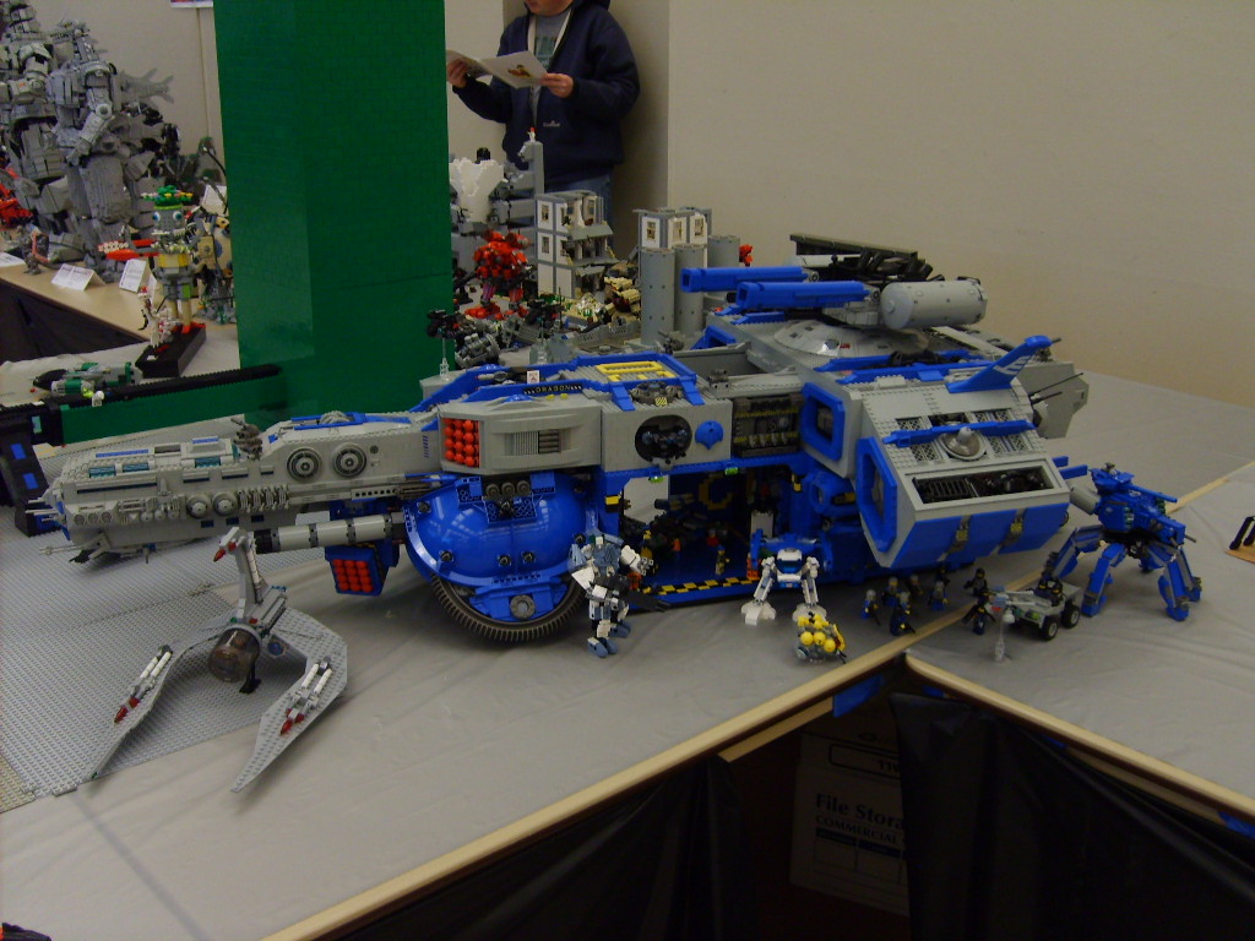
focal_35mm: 35
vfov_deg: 40.7
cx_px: 628
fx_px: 1269
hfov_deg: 52.6
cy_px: 470
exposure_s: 1/30
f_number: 2.8
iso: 100
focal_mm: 5.8
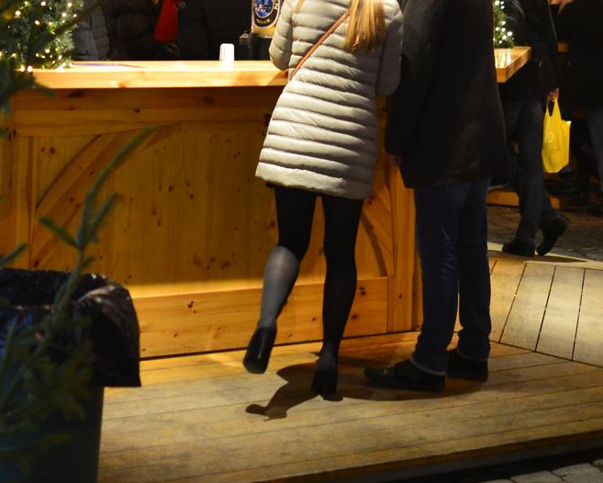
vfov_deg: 12.4
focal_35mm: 120
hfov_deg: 16.0
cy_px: -174
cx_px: 321
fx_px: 2142
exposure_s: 1/80
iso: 800
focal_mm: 35
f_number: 1.6
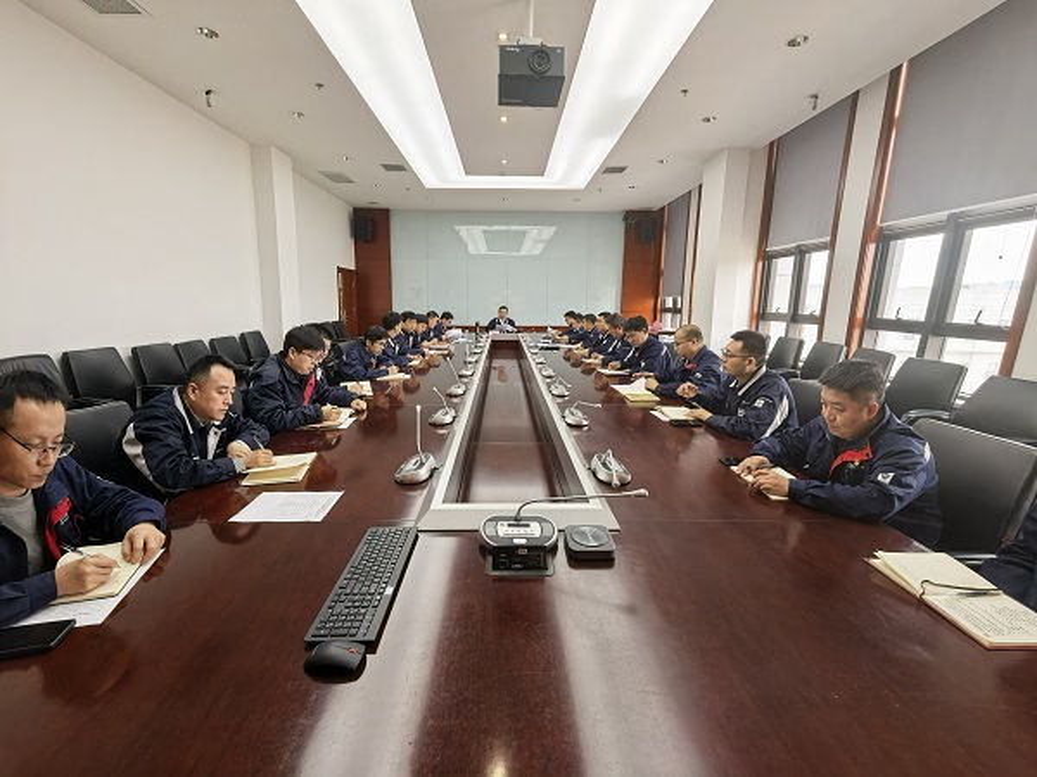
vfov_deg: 89.9
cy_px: 388
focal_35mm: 13
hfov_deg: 106.2
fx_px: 389
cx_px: 518
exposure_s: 1/100
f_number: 2.2
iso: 125
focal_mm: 1.95
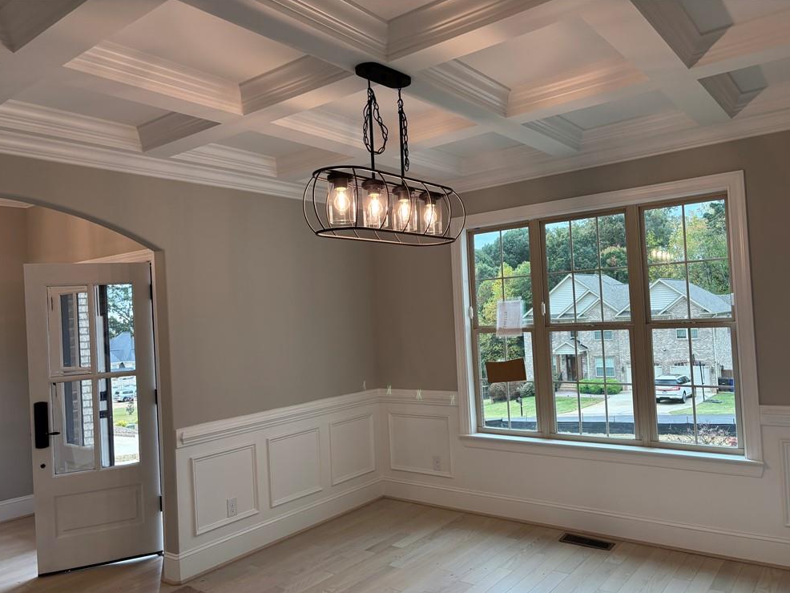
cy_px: 305
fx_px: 616
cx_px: 392
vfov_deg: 51.4
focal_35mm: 27
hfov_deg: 65.3
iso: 80
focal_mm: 5.96
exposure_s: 1/120
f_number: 1.6
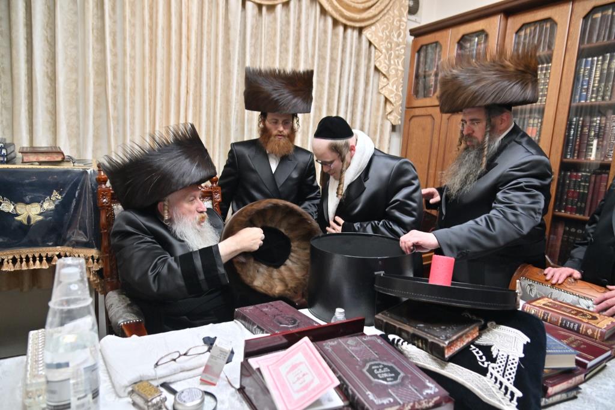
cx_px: 308
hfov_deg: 73.7
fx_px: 410
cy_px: 205
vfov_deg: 53.1
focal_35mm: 24
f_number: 4
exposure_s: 1/200
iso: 1000
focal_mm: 24
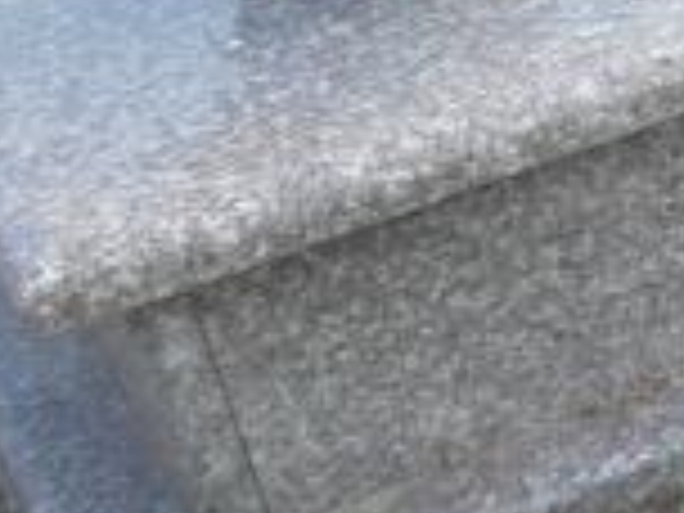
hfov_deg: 10.5
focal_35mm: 162
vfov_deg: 9.2
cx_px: 1638
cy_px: 225
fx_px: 3201
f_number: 3.4
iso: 100
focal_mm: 5.2
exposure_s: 1/90
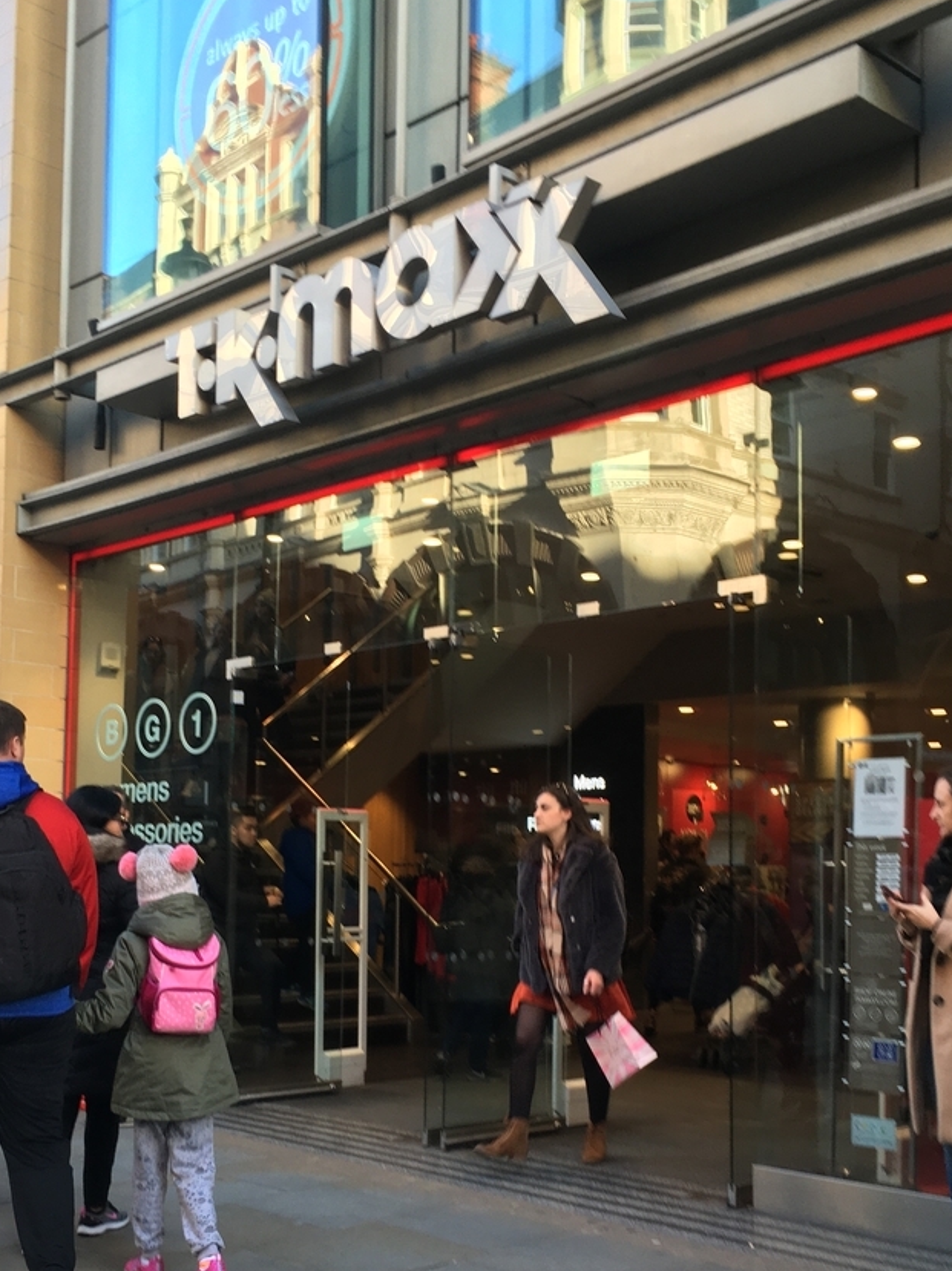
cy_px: 768
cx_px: 376
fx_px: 1541
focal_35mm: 42
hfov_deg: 34.2
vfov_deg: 44.6
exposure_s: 1/100
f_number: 2.2
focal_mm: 4.15
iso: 40
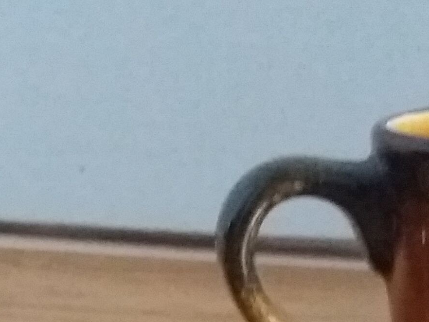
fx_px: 1624
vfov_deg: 10.9
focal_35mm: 131
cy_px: 488
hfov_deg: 15.0
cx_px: 123
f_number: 1.9
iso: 1000
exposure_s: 1/17
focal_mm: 3.7
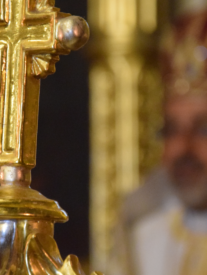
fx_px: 2368
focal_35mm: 297
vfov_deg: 6.7
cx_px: 73
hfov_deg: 5.0
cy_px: 100
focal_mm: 105
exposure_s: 1/50
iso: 6400
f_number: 5.6
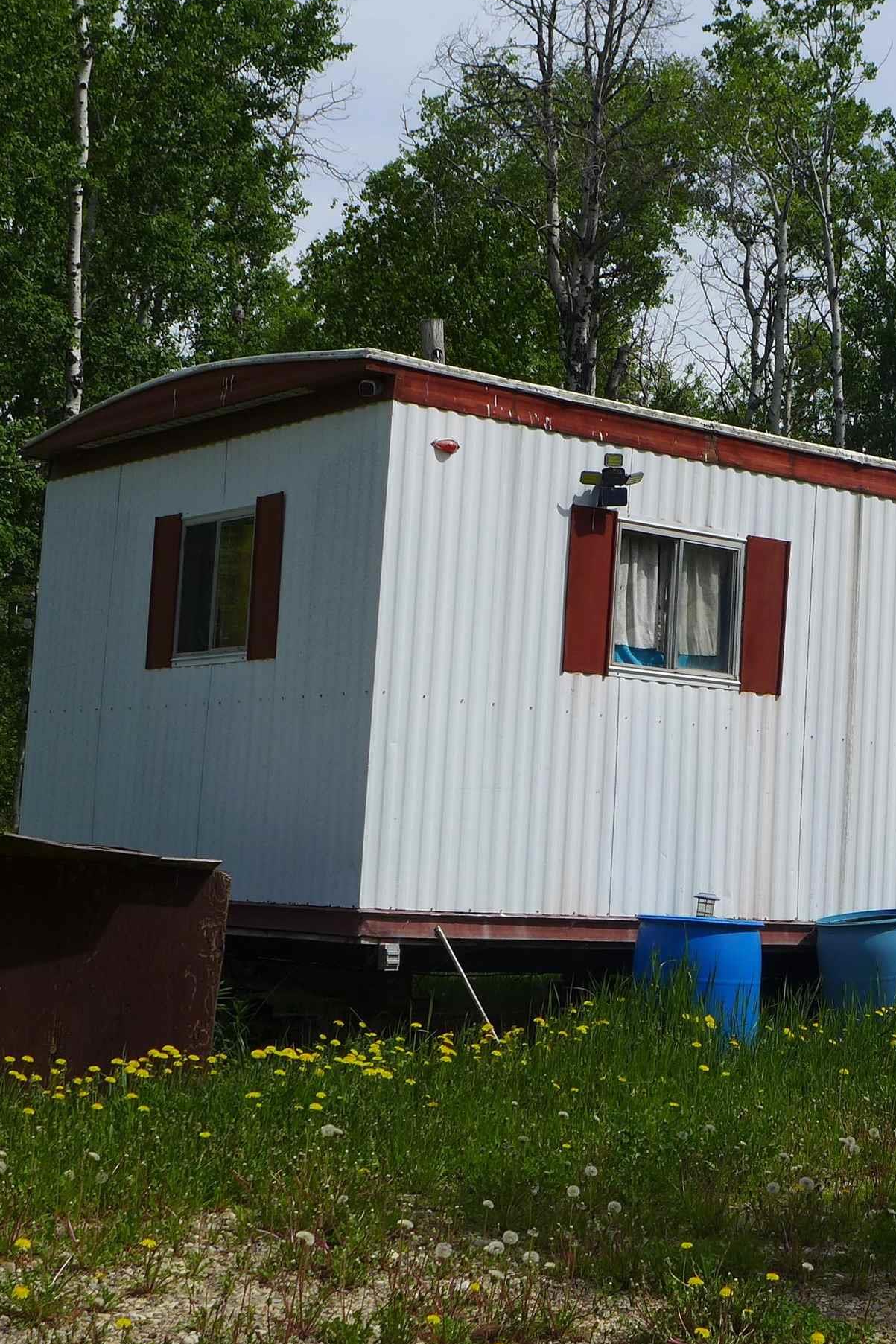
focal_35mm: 63
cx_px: 965
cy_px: 657
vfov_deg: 31.9
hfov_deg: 20.6
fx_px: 2352
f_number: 3.2
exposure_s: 1/1600
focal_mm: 7.3
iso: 80
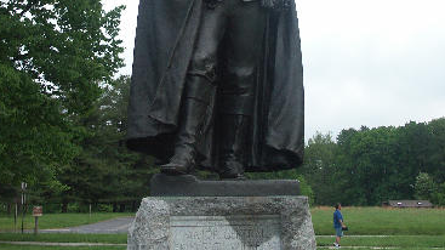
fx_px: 672
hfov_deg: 36.6
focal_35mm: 57
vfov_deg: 20.7
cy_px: 38
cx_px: 218
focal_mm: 9.25
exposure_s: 1/60
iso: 100
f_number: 2.8
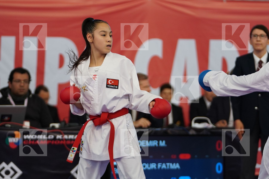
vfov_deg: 7.3
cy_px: 90
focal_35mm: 187
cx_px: 134
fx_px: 1397
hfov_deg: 11.0
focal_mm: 125
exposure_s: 1/800
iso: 1000
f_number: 2.8
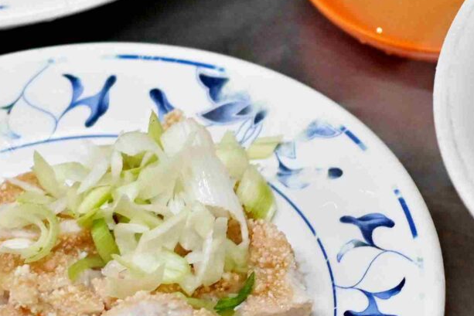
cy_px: 67
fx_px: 4122
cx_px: 612
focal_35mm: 313
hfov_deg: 6.5
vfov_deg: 4.4
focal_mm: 50
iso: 500
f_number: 2.5
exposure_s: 1/160
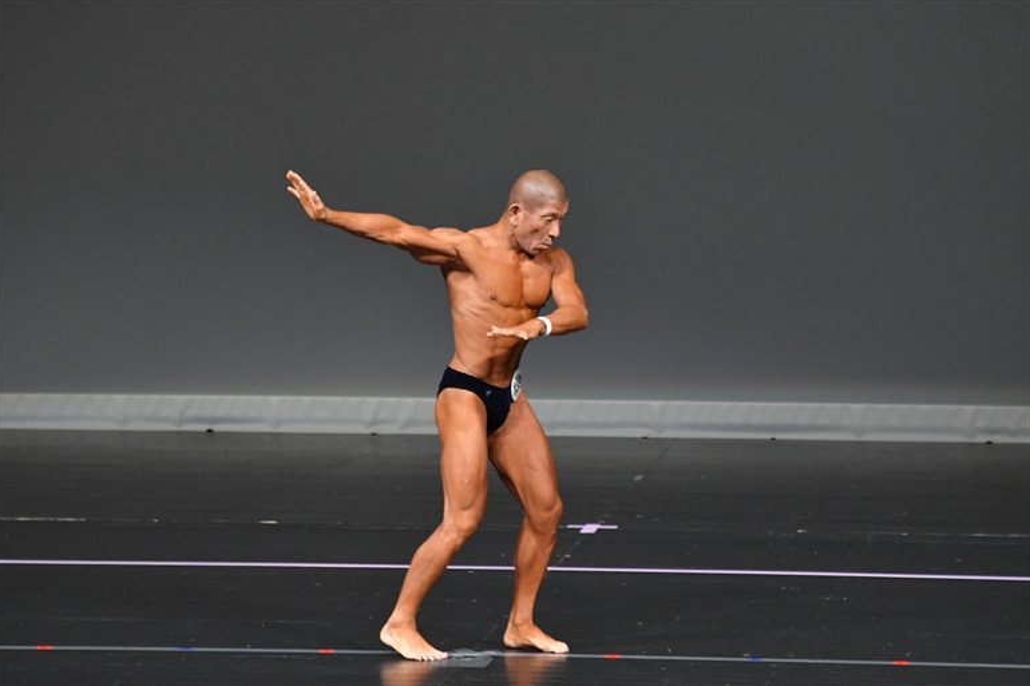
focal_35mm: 317
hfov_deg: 6.5
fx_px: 9067
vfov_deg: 4.3
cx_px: 513
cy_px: 344
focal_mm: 210
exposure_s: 1/400
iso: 4000
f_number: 5.6
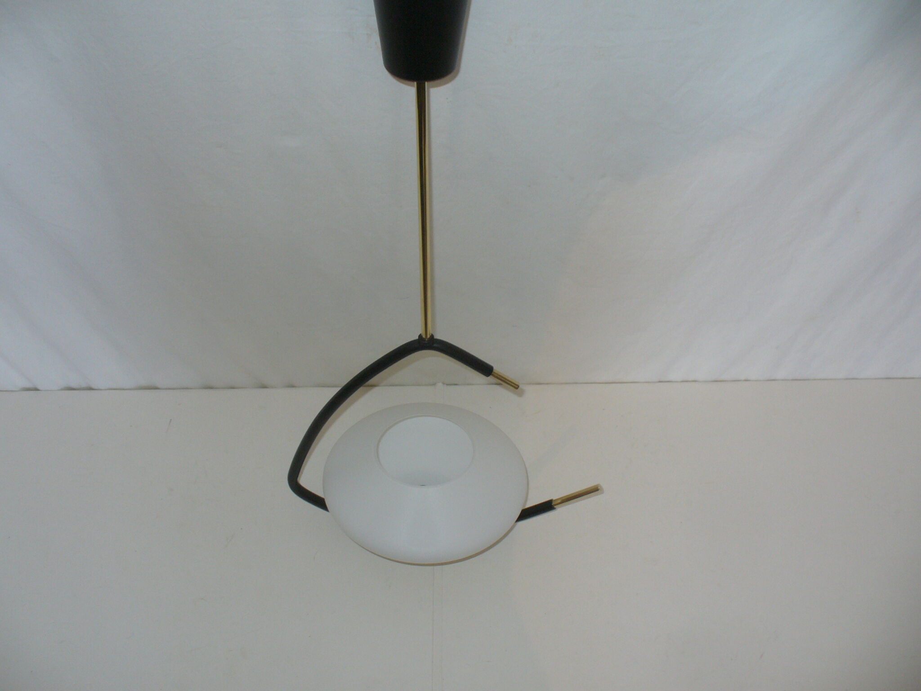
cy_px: 346
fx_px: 984
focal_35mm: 37
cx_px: 460
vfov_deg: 38.7
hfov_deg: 50.1
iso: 100
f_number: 2.8
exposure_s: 1/8
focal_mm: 6.1
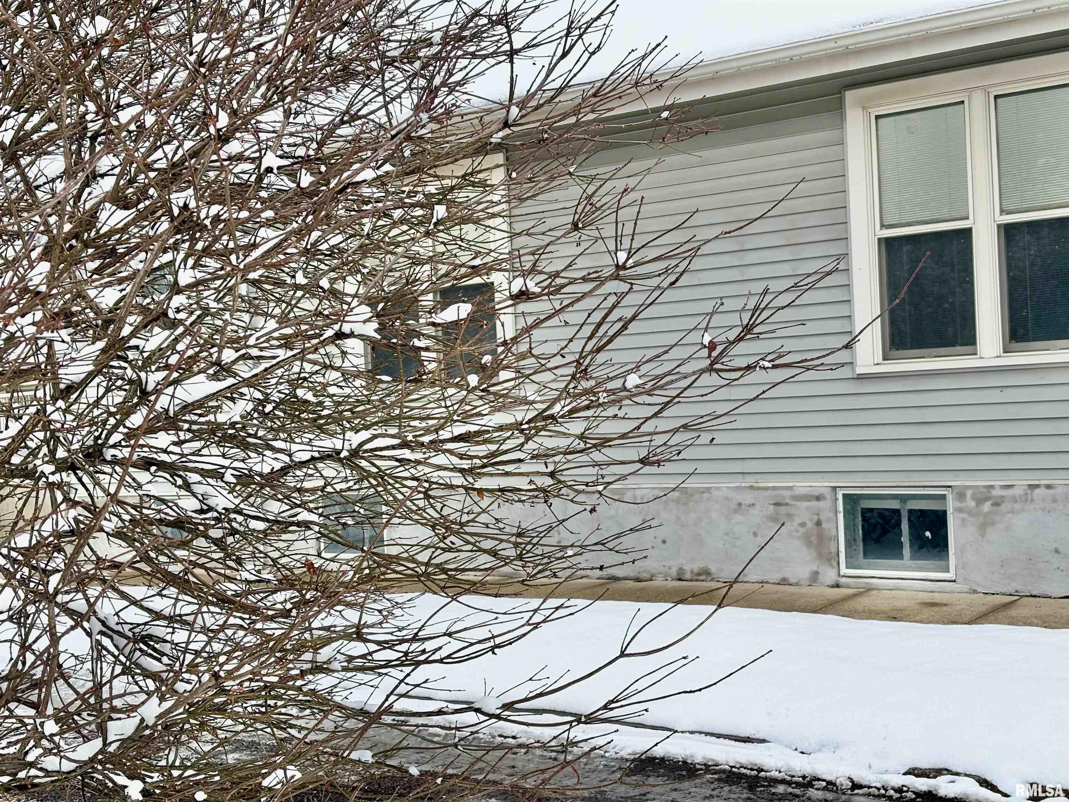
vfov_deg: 28.0
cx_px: 534
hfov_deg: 36.8
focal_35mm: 52
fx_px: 1606
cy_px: 401
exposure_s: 1/2012
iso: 32
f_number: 1.6
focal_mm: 5.96
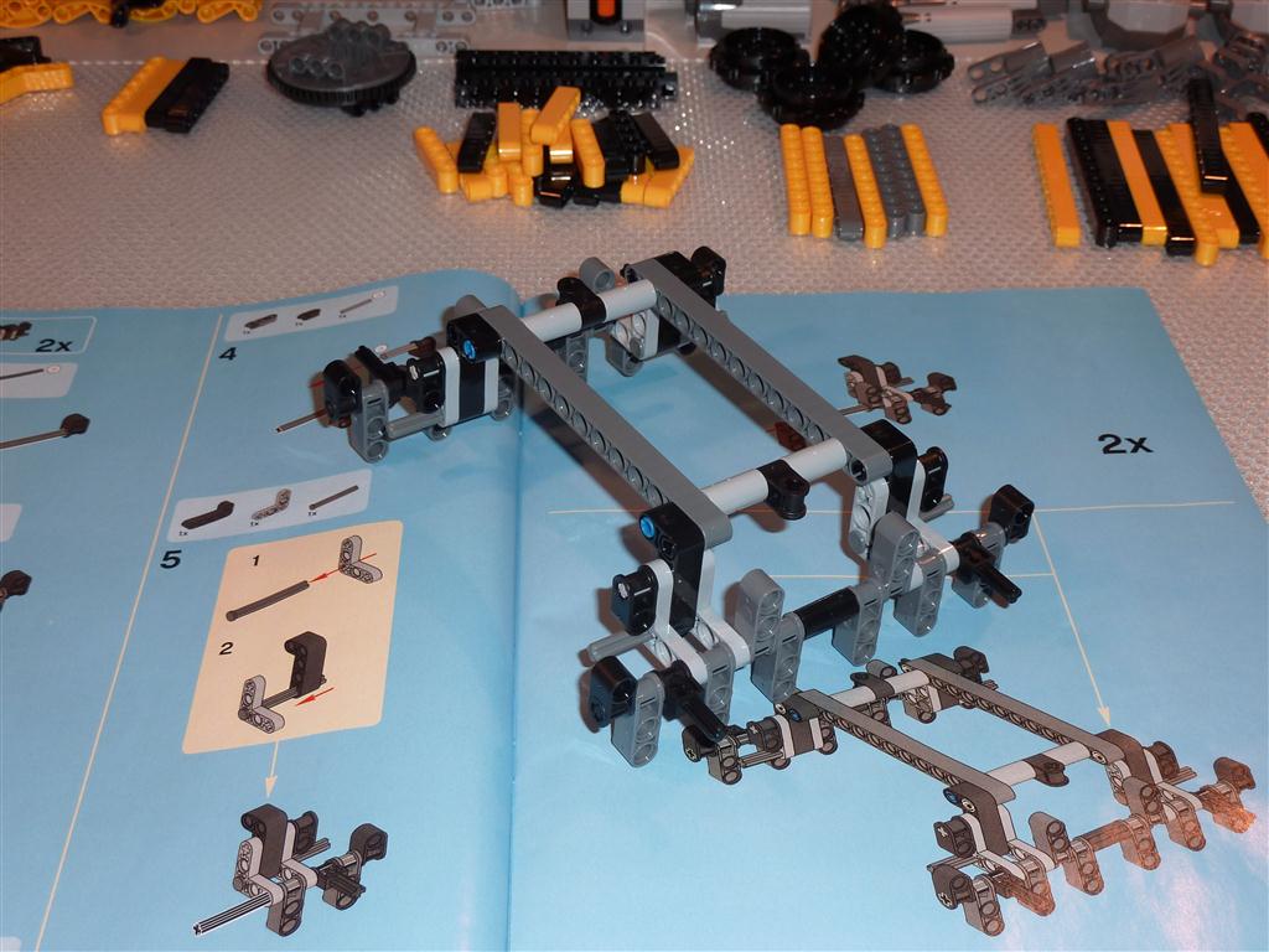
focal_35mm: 48
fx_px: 1760
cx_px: 634
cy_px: 476
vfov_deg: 30.3
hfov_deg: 39.7
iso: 100
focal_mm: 7.9
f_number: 3.8
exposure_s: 1/30
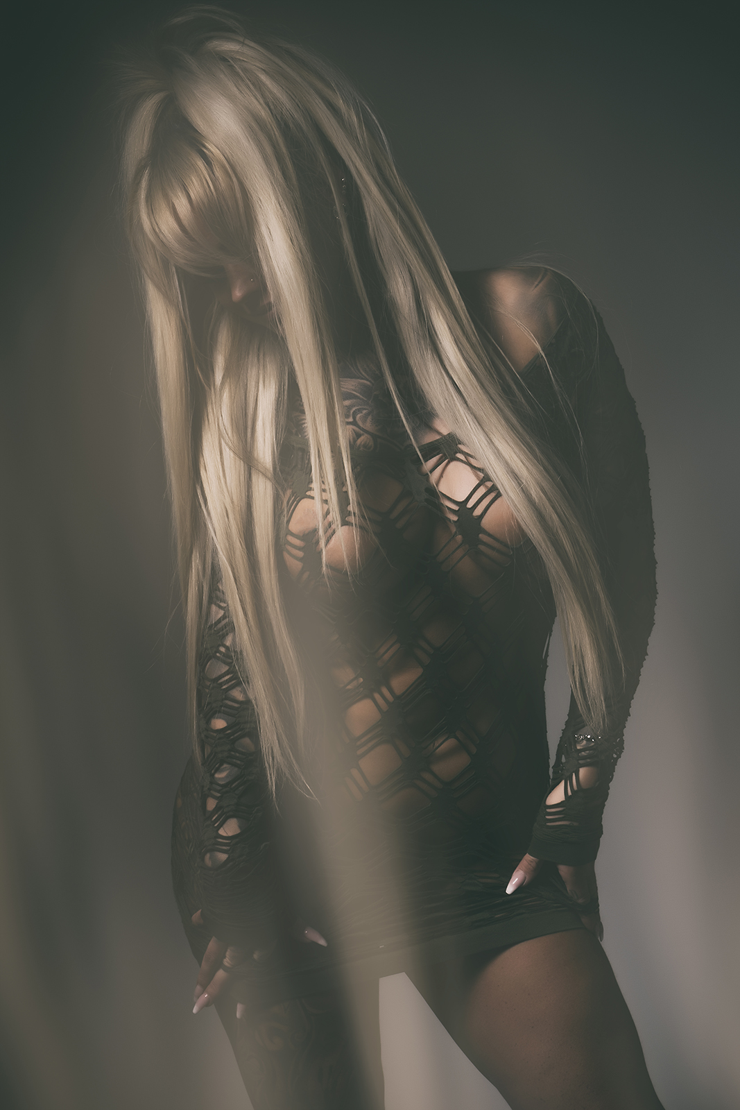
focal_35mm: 82
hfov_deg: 16.6
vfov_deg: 24.6
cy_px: 555
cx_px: 370
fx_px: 2543
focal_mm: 55
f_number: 16
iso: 200
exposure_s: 1/60
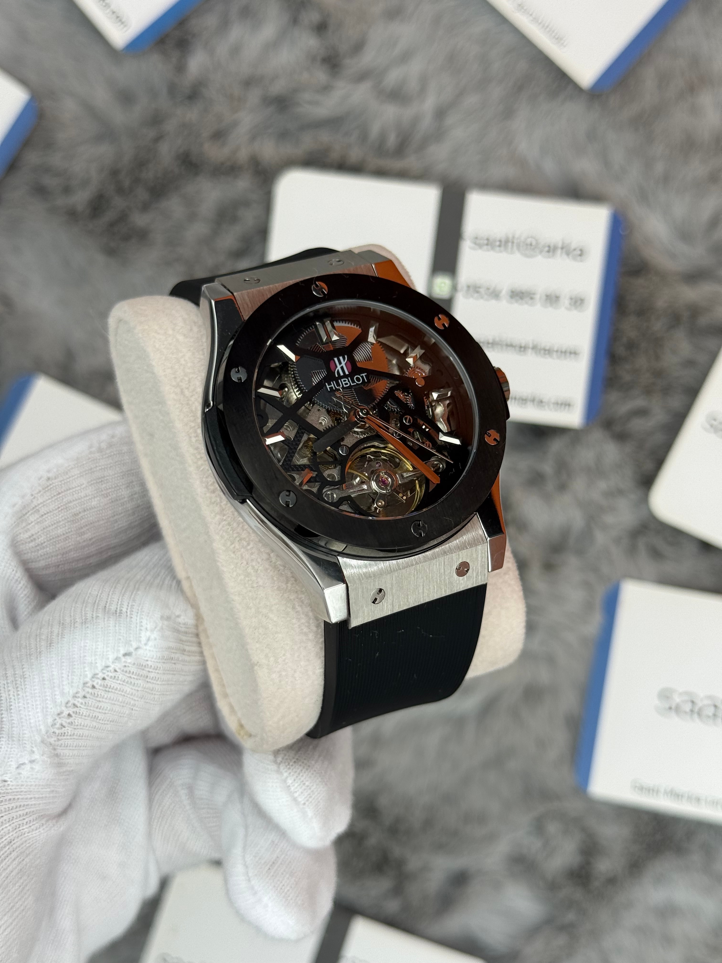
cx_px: 361
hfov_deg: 30.3
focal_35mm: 48
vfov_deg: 39.7
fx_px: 1335
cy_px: 482
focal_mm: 6.76
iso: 64
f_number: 1.78
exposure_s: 1/706
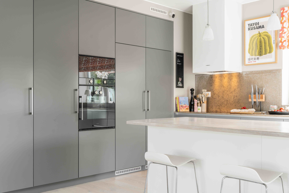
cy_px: 96
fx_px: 316
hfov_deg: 49.1
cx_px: 144
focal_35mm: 39
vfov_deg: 33.9
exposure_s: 1/15
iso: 200
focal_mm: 39.4
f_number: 7.1
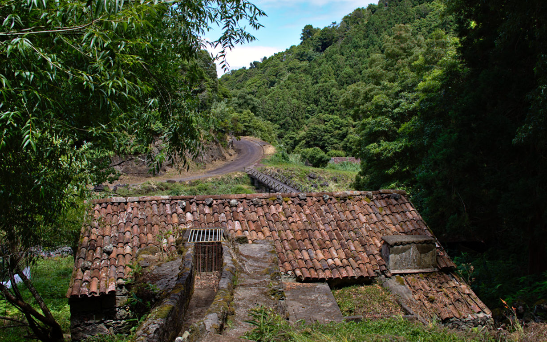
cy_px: 161
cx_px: 275
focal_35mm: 37
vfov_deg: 34.4
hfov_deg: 52.8
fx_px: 552
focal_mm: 24
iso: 160
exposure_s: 1/250
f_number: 8
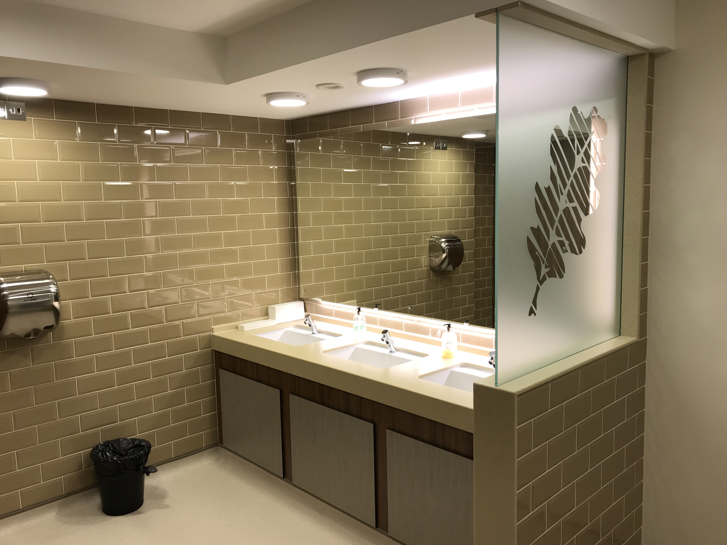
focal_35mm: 28
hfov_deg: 63.4
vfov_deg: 49.7
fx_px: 588
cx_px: 364
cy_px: 272
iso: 25
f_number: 1.8
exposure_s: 1/50
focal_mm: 3.99
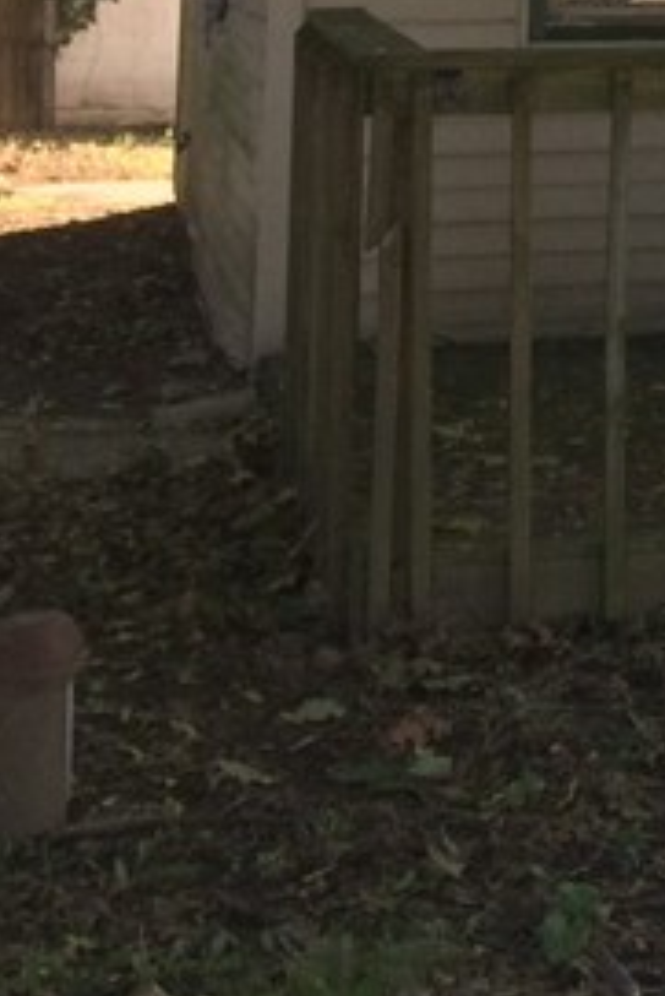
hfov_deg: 10.9
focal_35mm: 114
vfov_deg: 16.9
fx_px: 3154
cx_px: 1337
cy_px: -287
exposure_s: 1/304
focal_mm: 4.15
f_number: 2.2
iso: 32
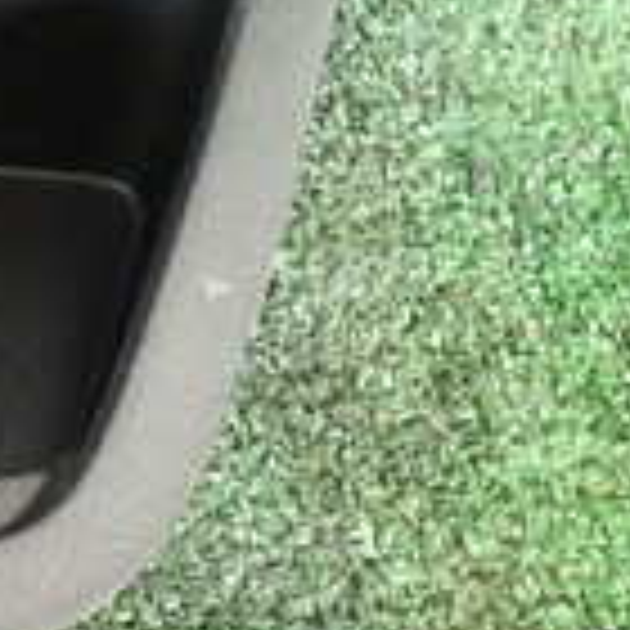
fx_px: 2347
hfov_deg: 13.7
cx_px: -482
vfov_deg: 15.1
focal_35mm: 114
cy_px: 18
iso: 800
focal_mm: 5.4
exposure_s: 1/30
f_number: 2.3
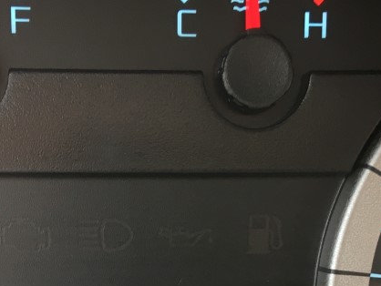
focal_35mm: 71
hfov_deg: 27.3
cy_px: 321
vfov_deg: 19.8
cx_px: 145
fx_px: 782
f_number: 2.2
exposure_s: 1/30
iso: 50
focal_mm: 4.15
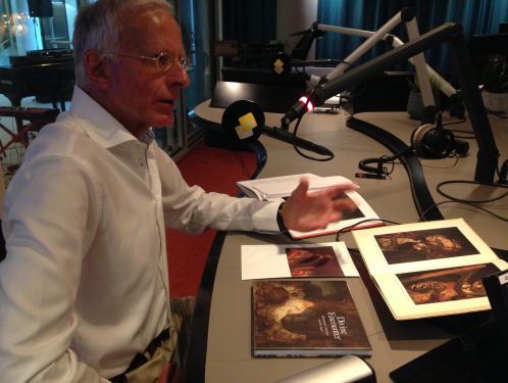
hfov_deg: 55.3
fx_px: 485
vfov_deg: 43.0
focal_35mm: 33
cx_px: 254
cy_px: 192
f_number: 2.4
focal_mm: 4.12
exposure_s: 1/20
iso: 200
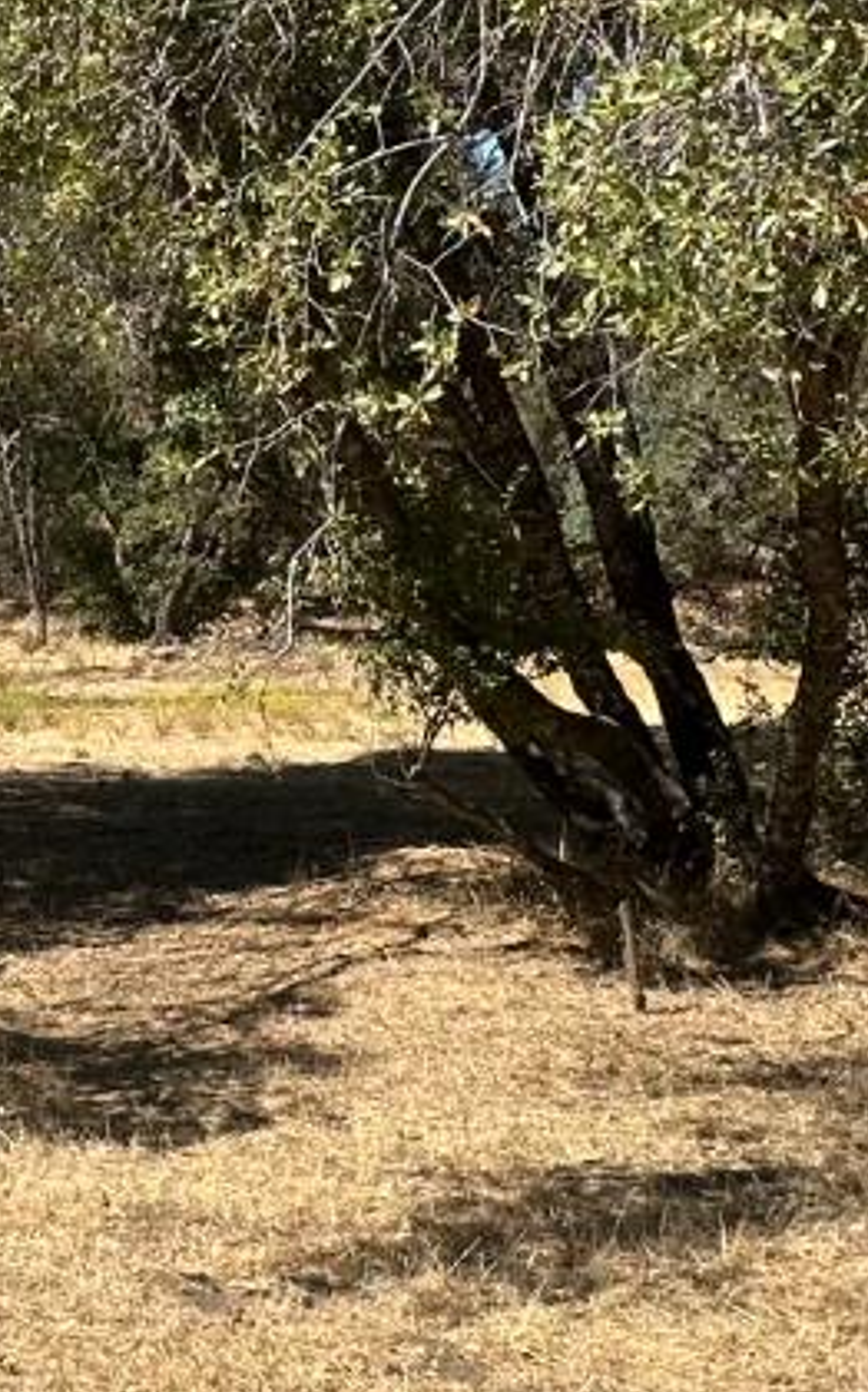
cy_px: 681
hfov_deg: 22.0
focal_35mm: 53
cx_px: -248
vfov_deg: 38.2
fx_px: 2009
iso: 40
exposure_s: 1/1319
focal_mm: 2.22
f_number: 2.2
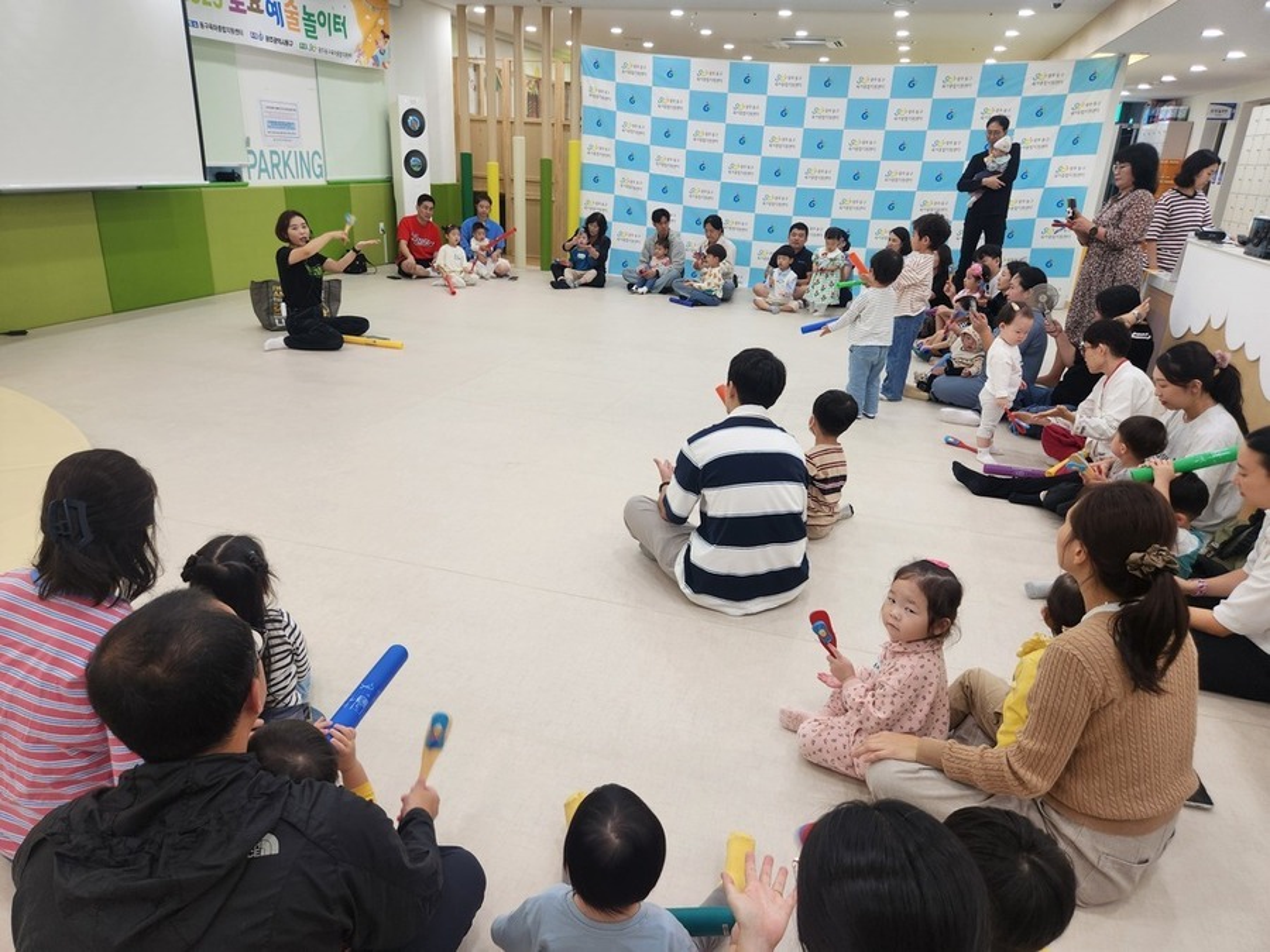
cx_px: 635
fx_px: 844
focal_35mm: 23
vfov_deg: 58.9
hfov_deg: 73.9
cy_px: 476
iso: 64
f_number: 1.8
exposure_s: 1/120
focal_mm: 5.4
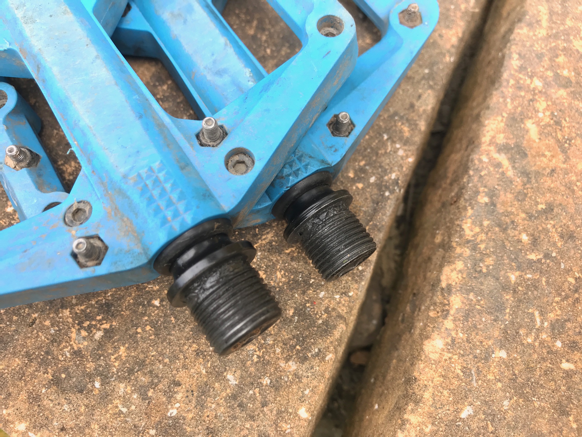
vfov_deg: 49.7
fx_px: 471
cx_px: 291
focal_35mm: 28
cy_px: 218
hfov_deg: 63.4
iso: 20
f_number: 1.8
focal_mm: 3.99
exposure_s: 1/112
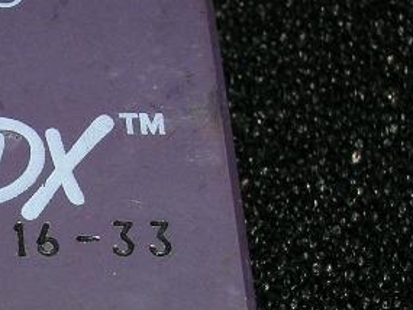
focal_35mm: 129
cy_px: 284
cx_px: -103
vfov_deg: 11.4
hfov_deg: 14.7
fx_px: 1540
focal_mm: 7.7
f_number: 5.4
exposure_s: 1/60.1
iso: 50
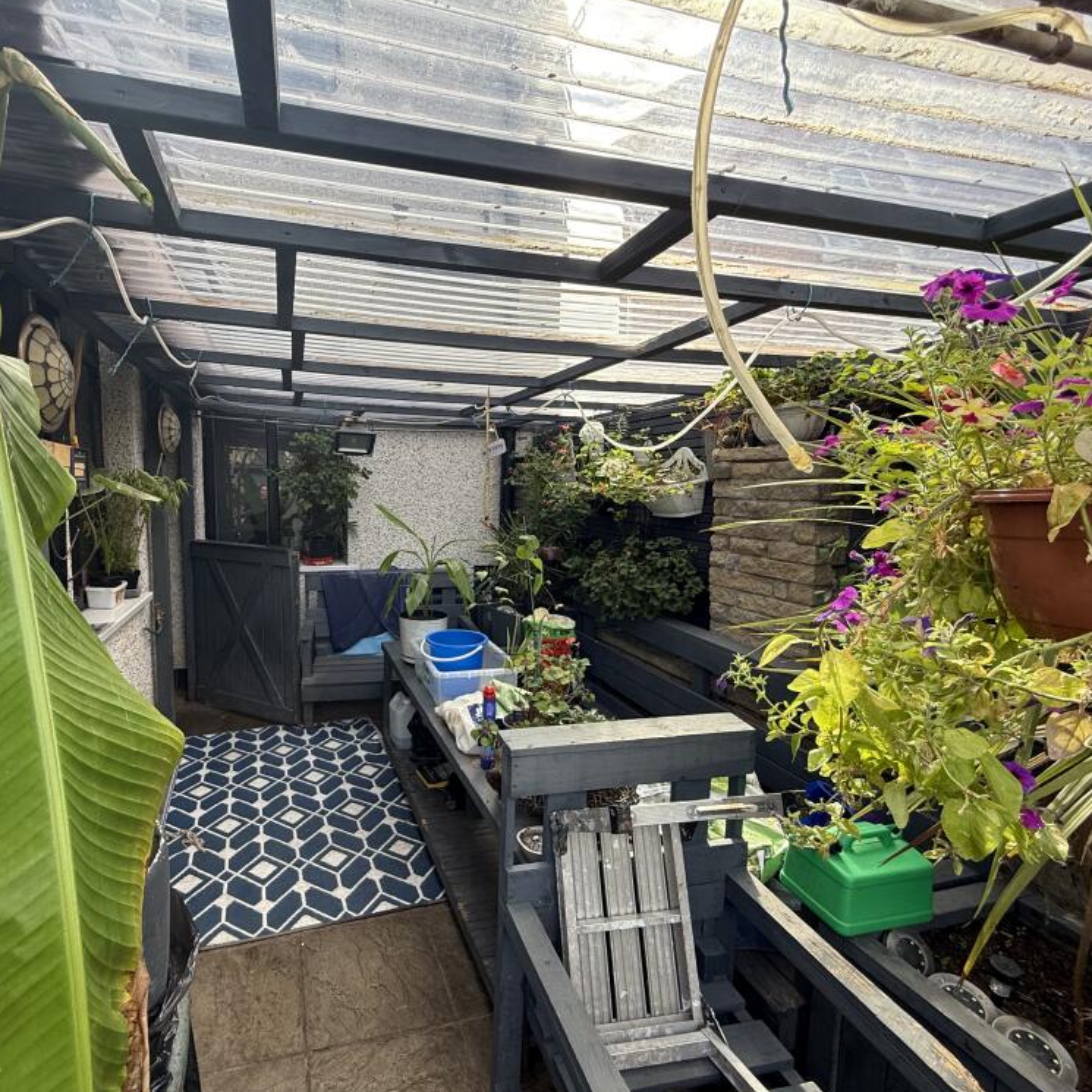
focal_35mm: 17
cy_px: 547
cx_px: 412
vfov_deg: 84.0
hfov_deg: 82.4
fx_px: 607
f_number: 2.2
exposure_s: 1/237
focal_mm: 2.22
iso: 64
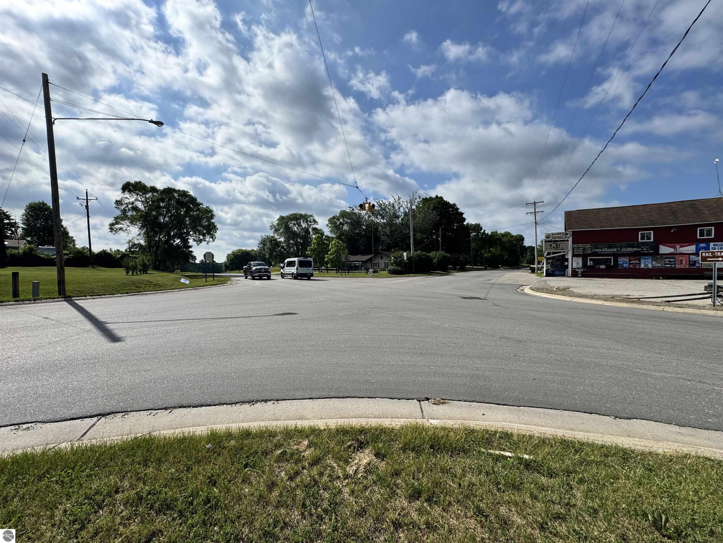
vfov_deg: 85.7
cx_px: 362
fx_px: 292
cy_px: 272
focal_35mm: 14
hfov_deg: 102.1
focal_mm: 2.22
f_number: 2.2
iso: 50
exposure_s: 1/3906
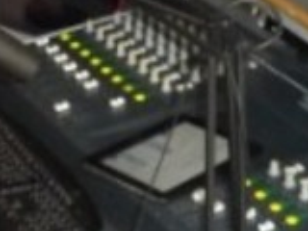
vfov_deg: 10.3
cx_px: -37
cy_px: 112
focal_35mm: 144
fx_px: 1281
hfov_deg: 13.4
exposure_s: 1/30
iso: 320
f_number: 3.1
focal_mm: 6.5
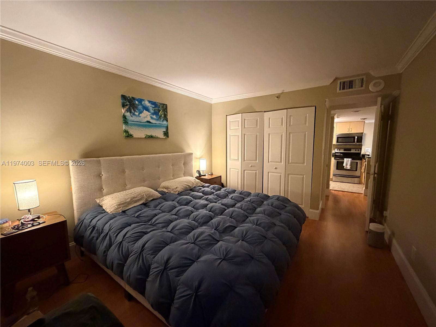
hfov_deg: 102.1
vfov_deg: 85.7
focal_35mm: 14
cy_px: 164
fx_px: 176
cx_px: 218
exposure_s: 1/40
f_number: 2.2
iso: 1000
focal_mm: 2.22
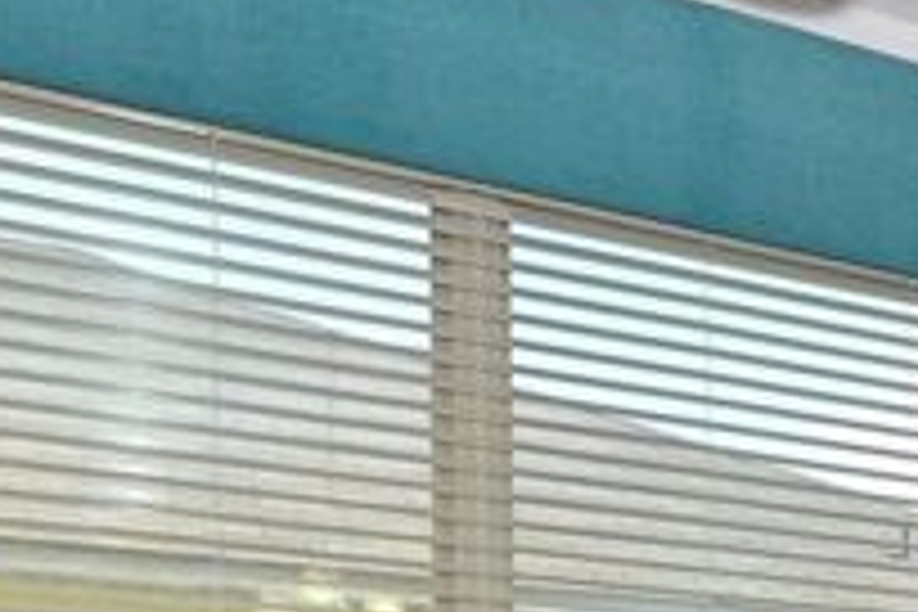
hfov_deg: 24.1
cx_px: 1307
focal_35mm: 69
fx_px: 1759
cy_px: 945
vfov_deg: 17.5
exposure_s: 1/125
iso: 180
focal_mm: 20
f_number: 5.6
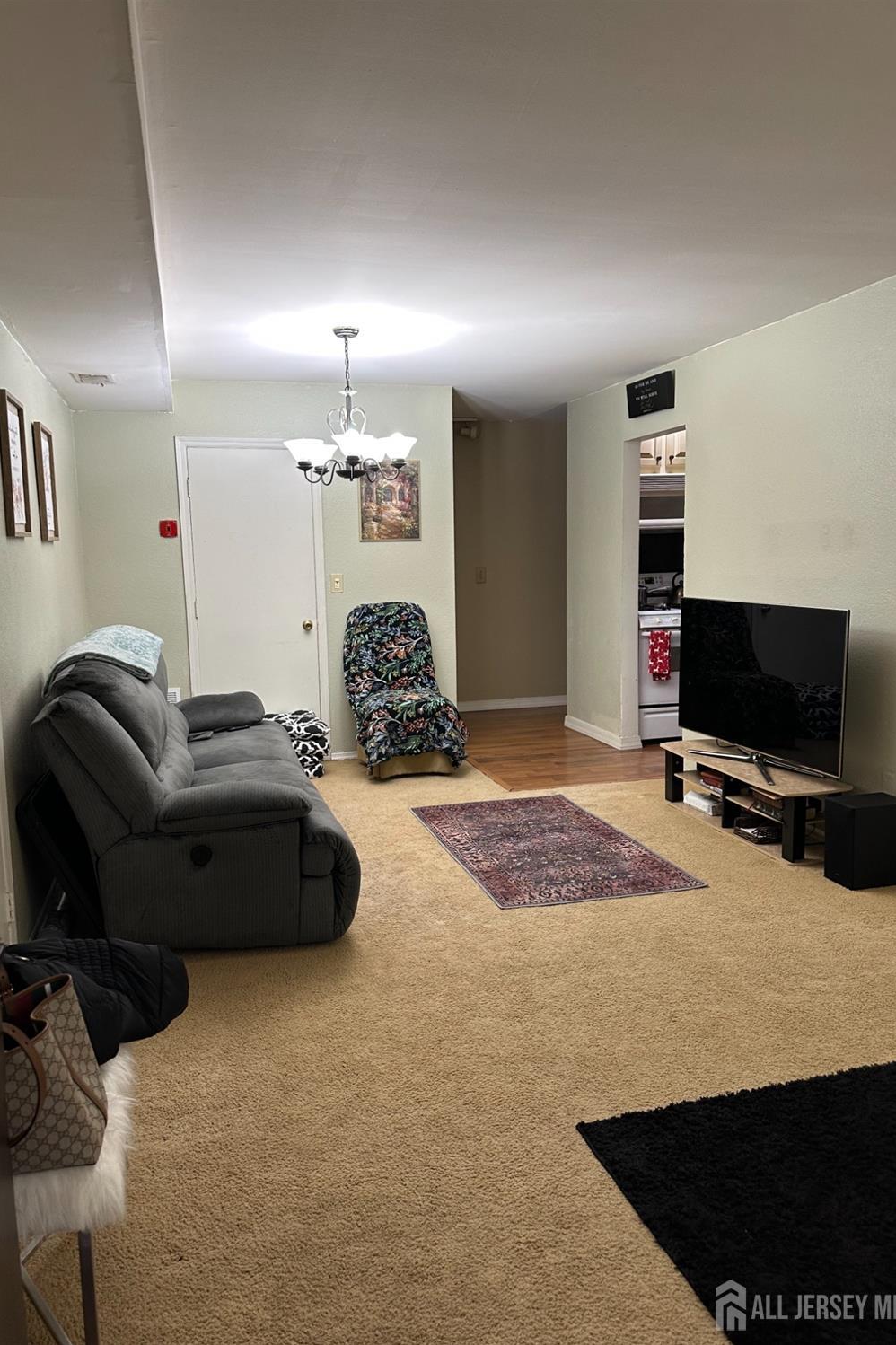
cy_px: 672
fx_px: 934
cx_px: 432
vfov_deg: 71.5
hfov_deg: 51.3
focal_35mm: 25
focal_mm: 6.86
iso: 160
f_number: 1.78
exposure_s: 1/60
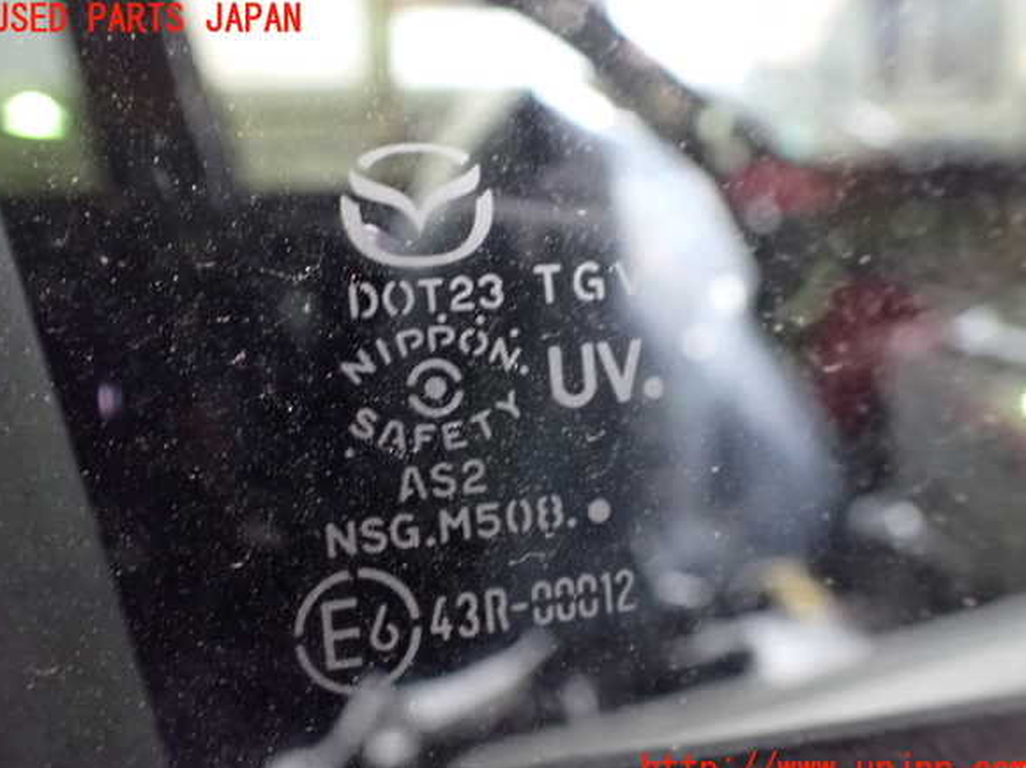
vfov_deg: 45.4
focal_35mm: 31
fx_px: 918
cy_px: 395
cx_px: 510
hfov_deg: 58.4
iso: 1600
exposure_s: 1/30
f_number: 2.3
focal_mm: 5.4
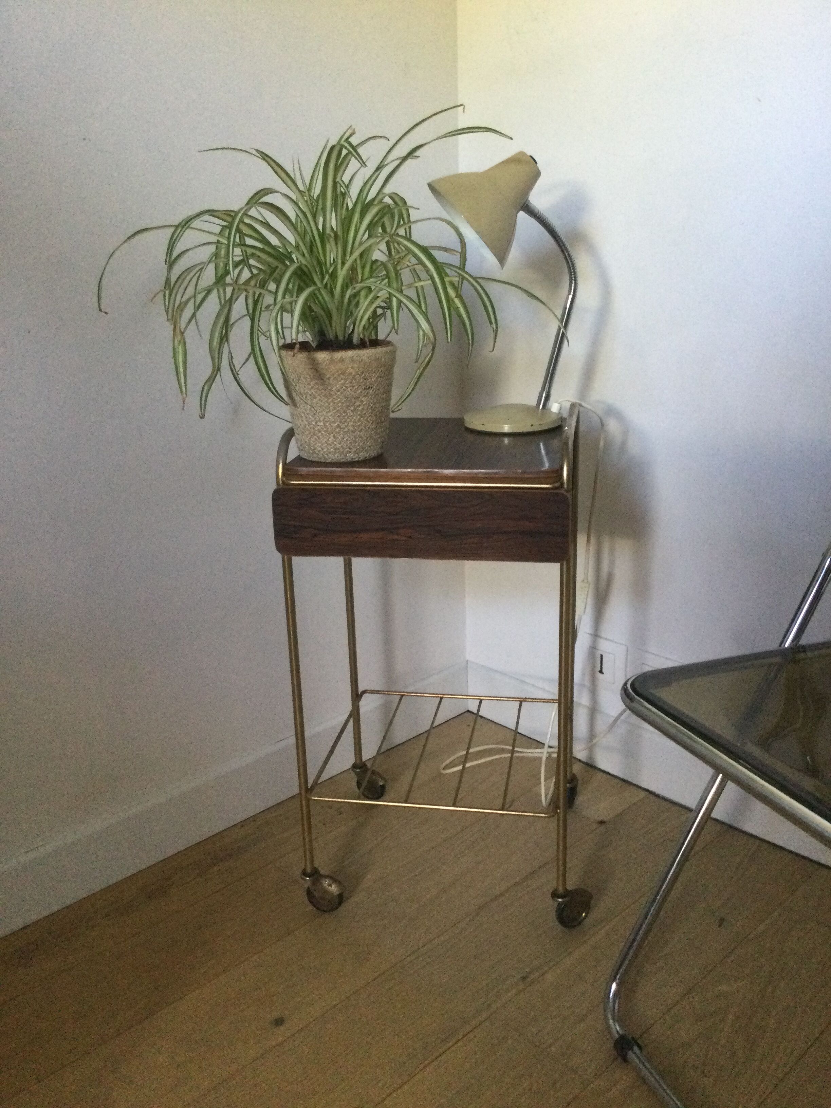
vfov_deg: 58.4
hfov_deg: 45.4
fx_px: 992
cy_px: 554
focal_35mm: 31
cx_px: 416
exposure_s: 1/33
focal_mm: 3.3
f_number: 2.4
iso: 200
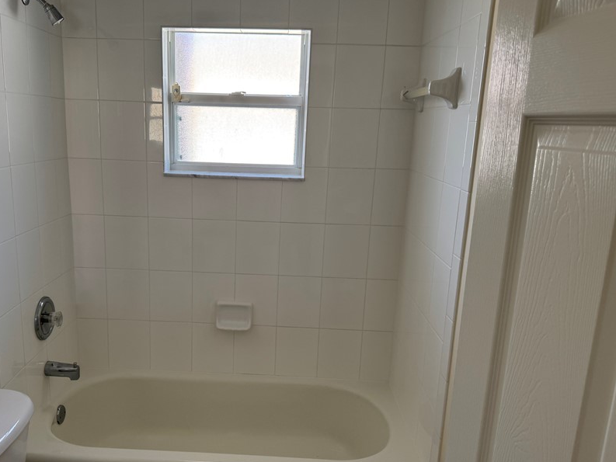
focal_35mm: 31
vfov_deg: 45.4
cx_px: 256
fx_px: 552
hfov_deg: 58.0
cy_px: 253
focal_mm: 6.76
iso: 100
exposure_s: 1/120
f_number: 1.78
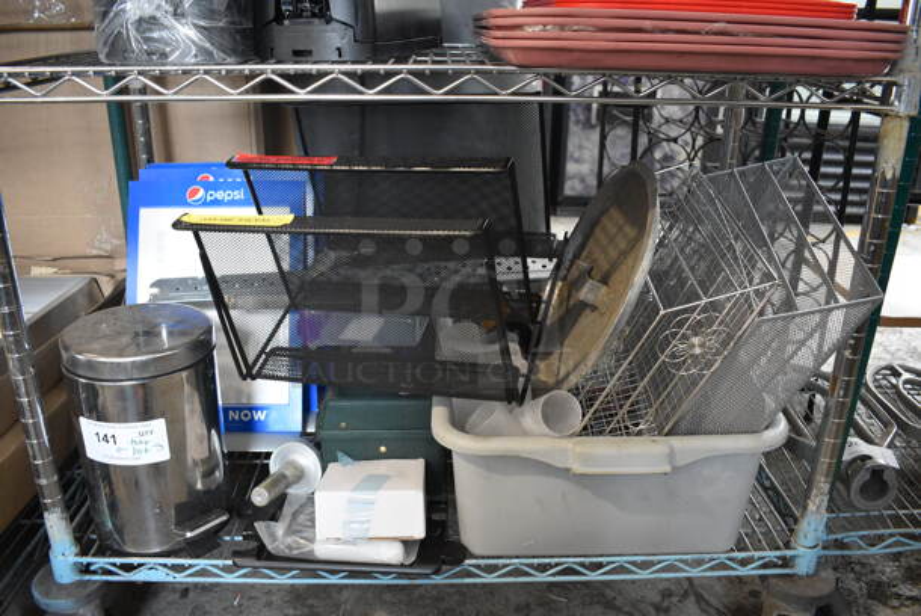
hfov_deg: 61.9
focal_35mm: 30
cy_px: 308
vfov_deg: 43.7
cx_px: 460
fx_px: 768
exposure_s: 1/125
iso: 2000
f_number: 3.5
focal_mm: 20
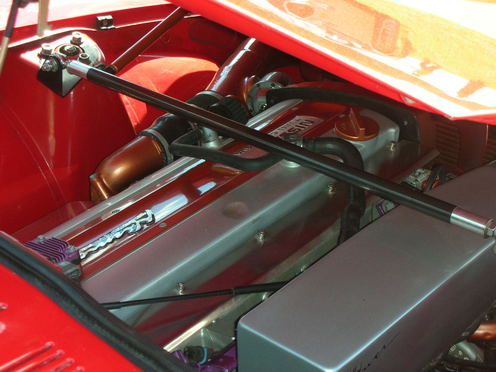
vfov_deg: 20.2
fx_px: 1046
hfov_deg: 26.7
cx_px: 248
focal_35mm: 73
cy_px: 186
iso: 111
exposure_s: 1/120
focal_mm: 12.2
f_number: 4.4
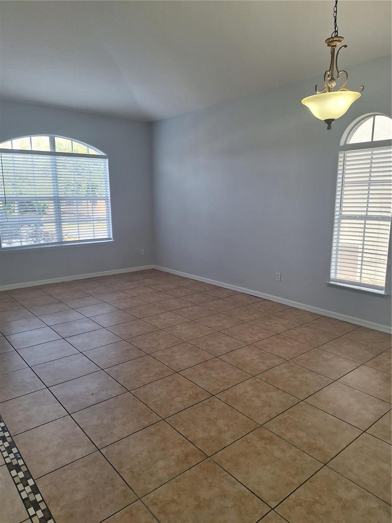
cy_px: 262
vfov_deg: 73.9
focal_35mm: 23
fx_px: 347
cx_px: 196
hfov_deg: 58.9
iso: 40
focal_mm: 5.54
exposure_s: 1/162
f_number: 1.8
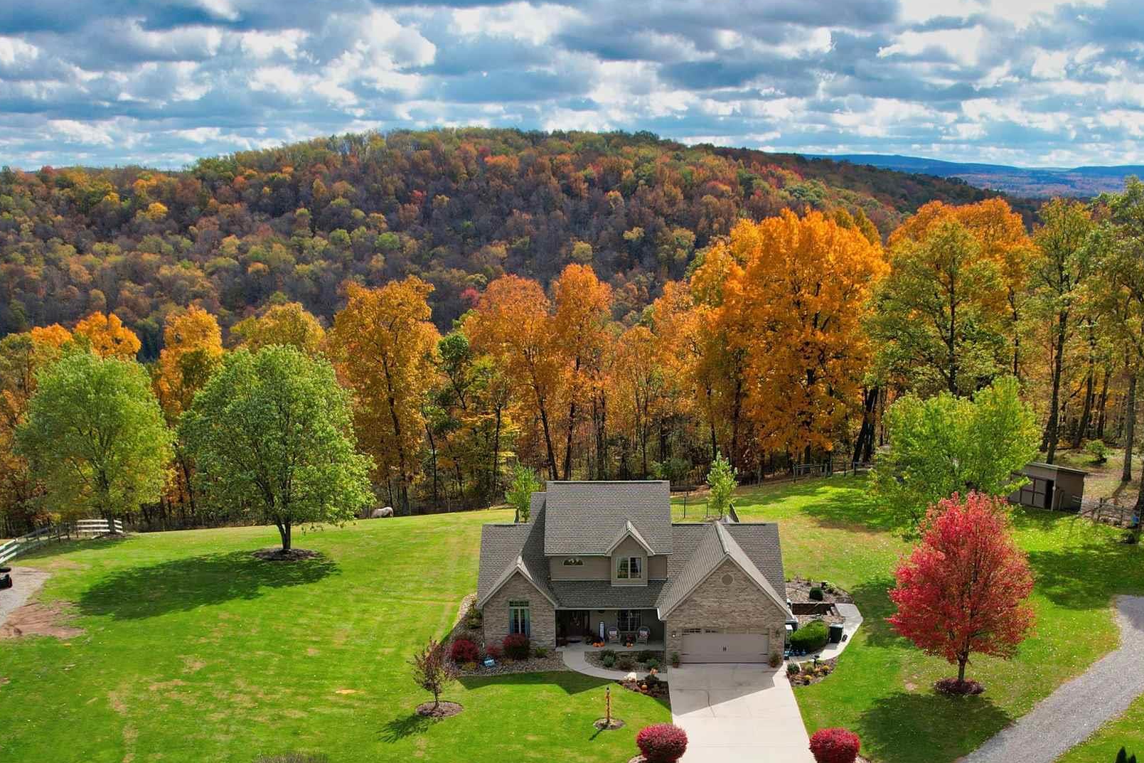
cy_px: 708
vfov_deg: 30.3
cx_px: 604
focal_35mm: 42
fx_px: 1335
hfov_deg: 46.4
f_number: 2.8
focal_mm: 8.38
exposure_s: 1/1500
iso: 110
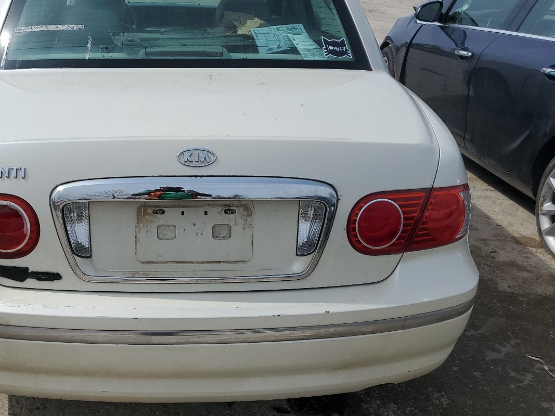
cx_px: 186
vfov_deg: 36.8
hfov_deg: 47.1
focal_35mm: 39
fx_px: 625
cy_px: 200
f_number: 1.5
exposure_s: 1/10000
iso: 50
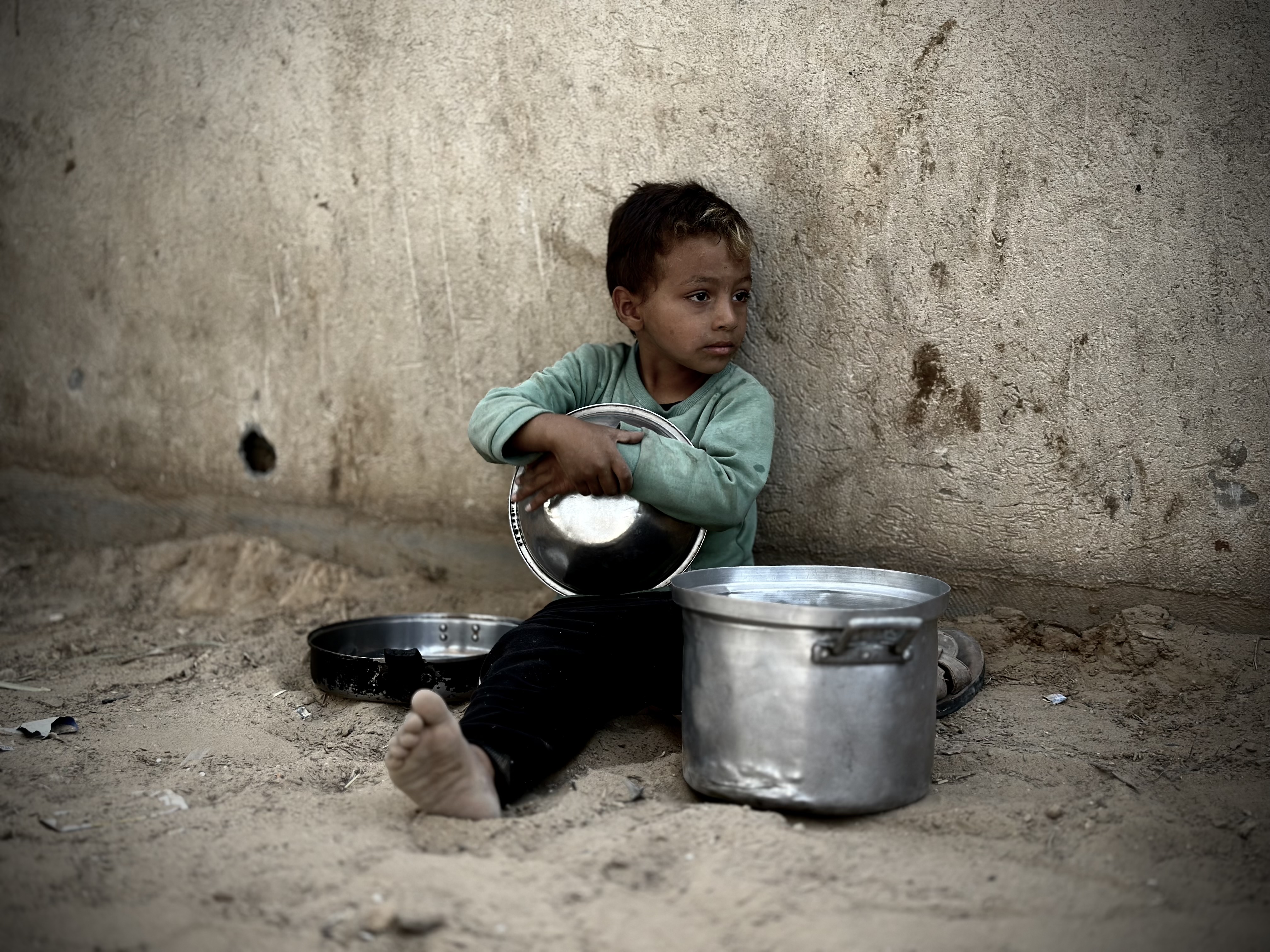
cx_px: 635
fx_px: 1761
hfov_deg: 39.7
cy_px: 476
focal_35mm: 48
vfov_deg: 30.3
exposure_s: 1/506
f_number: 1.78
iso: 80
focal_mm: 6.86
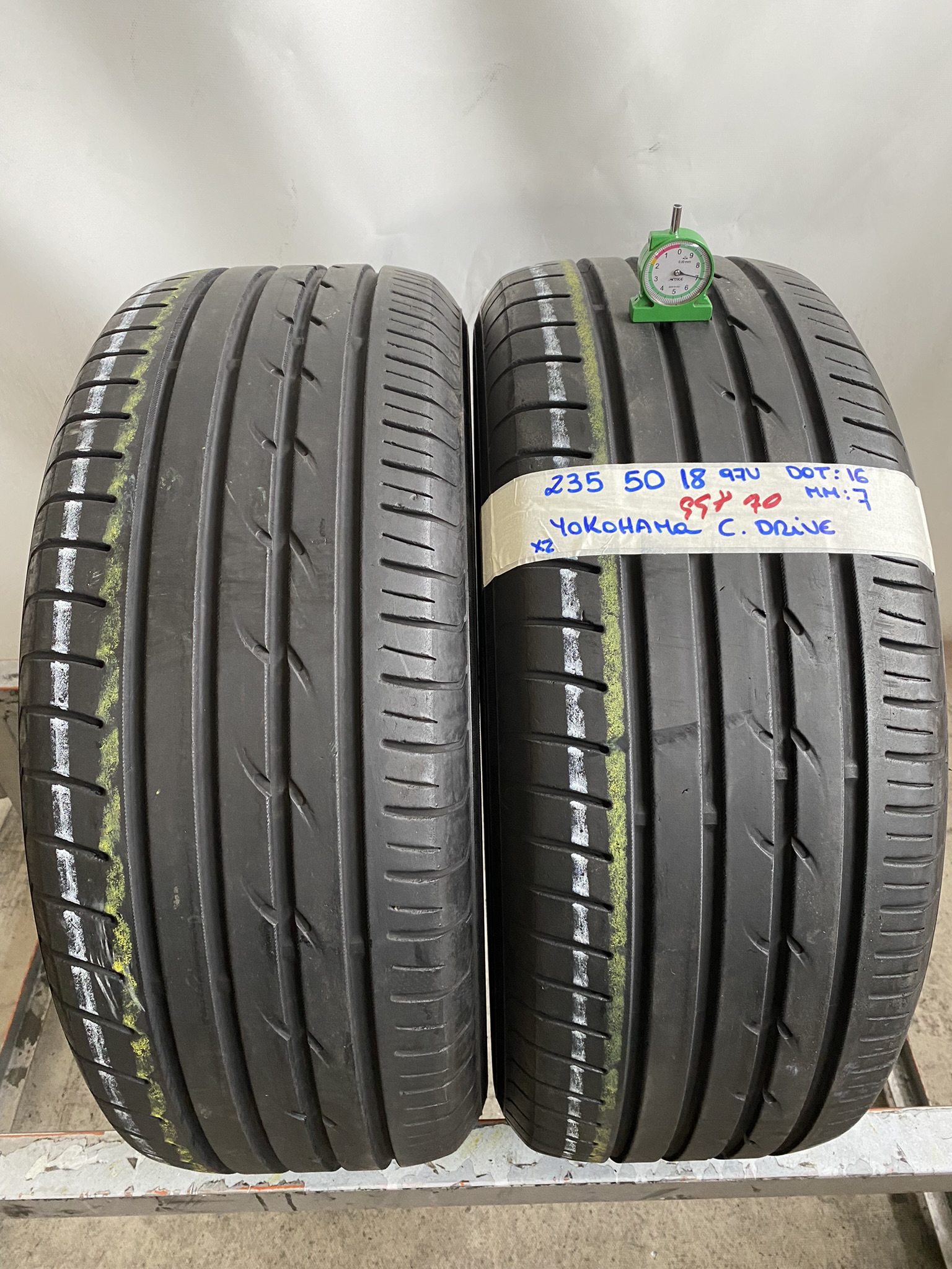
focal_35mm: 26
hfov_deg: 53.1
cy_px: 634
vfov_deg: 67.3
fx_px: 953
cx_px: 476
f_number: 1.8
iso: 200
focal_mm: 4.25
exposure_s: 1/60
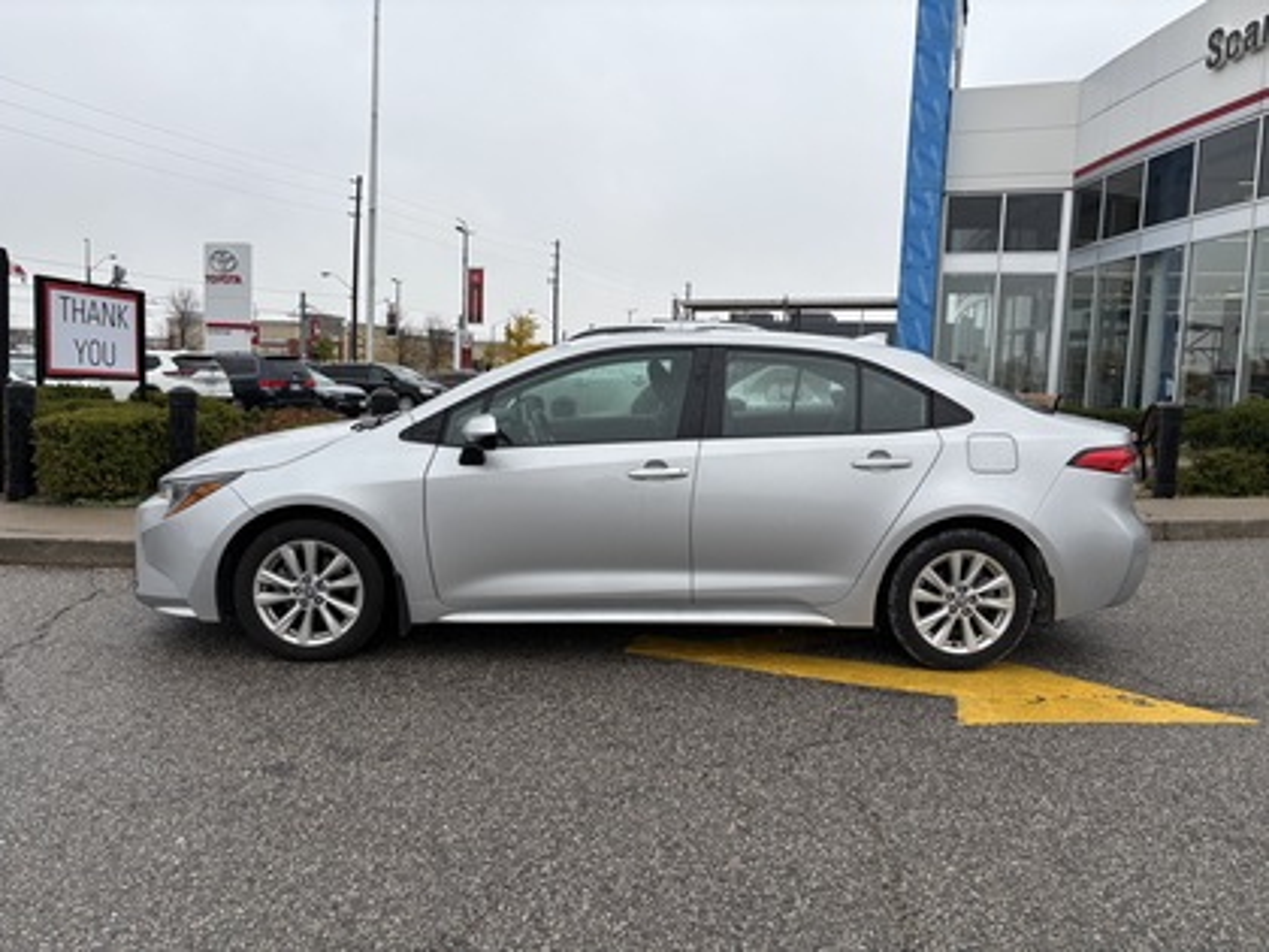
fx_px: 953
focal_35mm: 26
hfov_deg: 67.3
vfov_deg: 53.1
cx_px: 634
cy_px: 476
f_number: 1.6
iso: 50
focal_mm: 5.96
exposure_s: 1/844
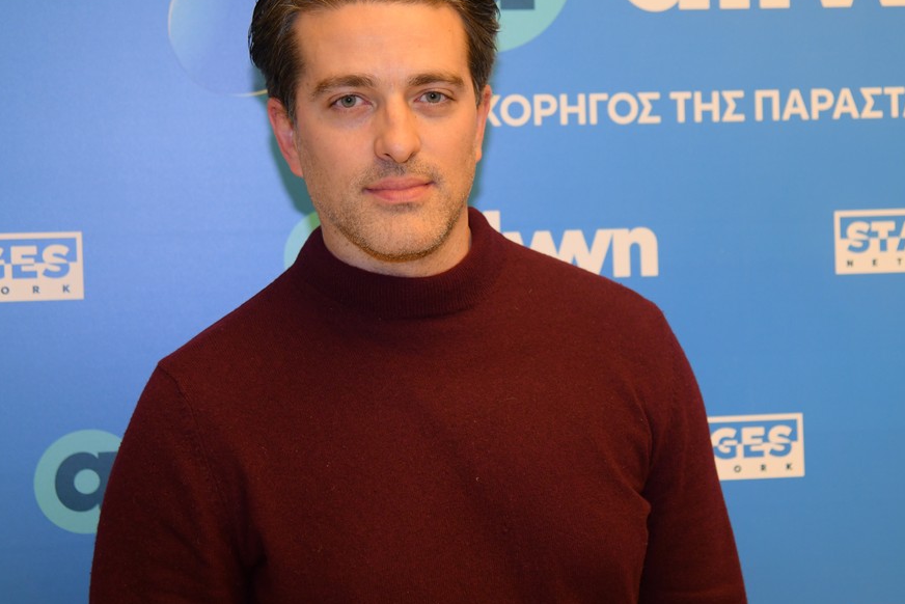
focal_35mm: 82
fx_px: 2062
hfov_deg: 24.7
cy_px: 253
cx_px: 567
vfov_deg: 16.7
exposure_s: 1/250
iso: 1250
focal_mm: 55
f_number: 4
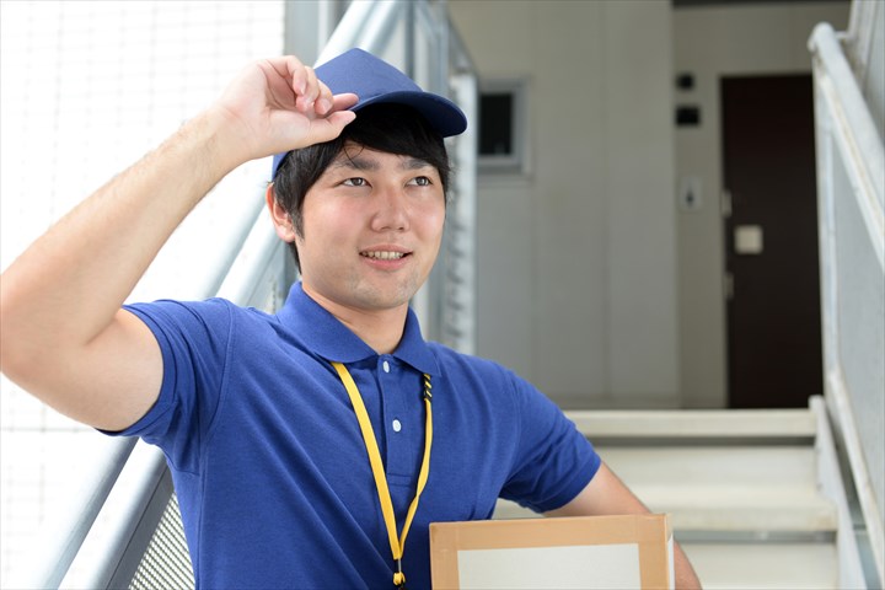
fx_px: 1229
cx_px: 442
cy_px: 295
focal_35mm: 50
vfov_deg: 27.0
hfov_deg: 39.6
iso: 160
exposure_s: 1/125
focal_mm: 50
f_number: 4
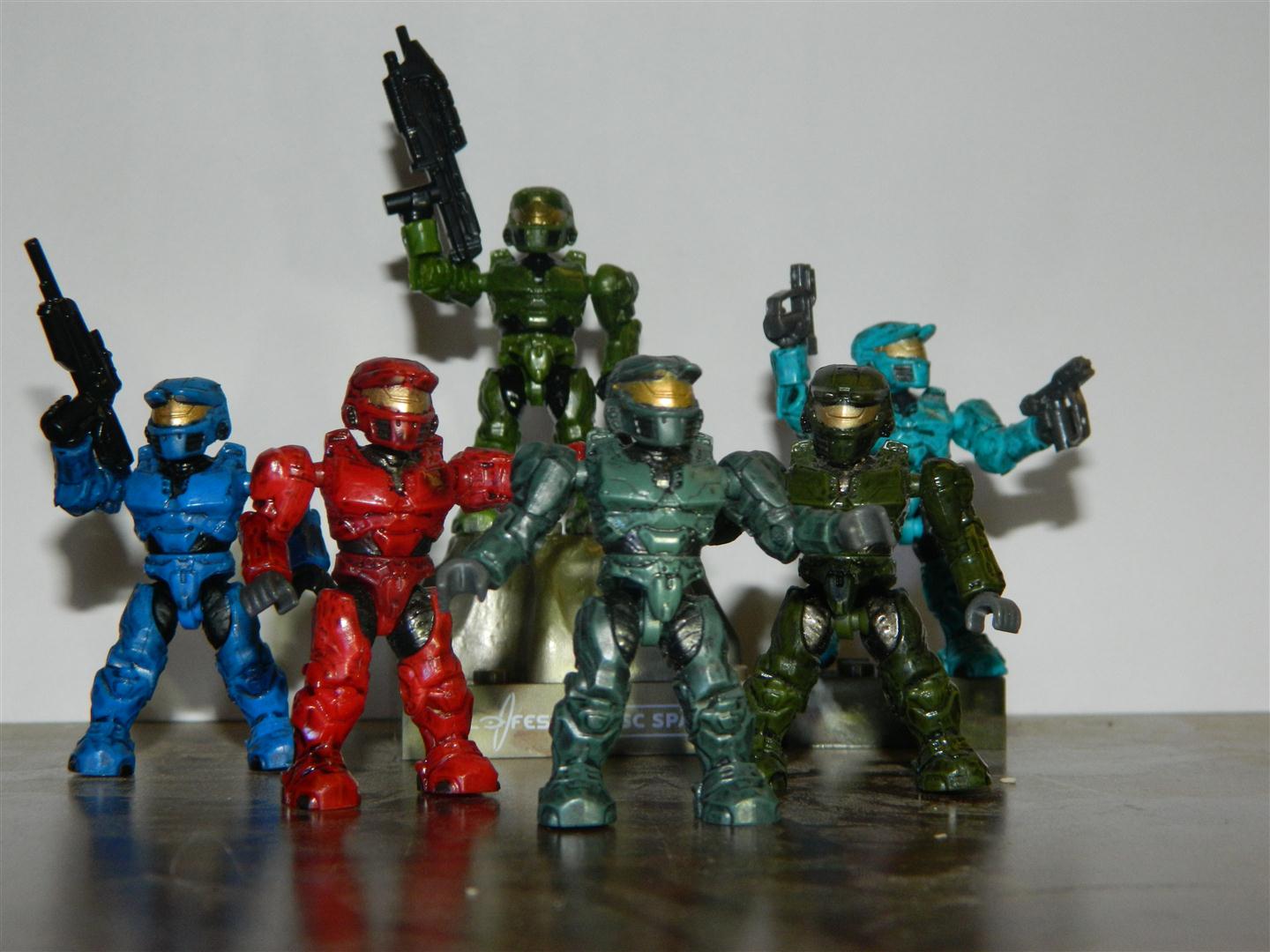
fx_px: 2091
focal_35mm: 57
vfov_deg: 25.7
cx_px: 635
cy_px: 476
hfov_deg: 33.8
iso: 200
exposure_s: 1/50
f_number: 10.7
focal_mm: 10.2
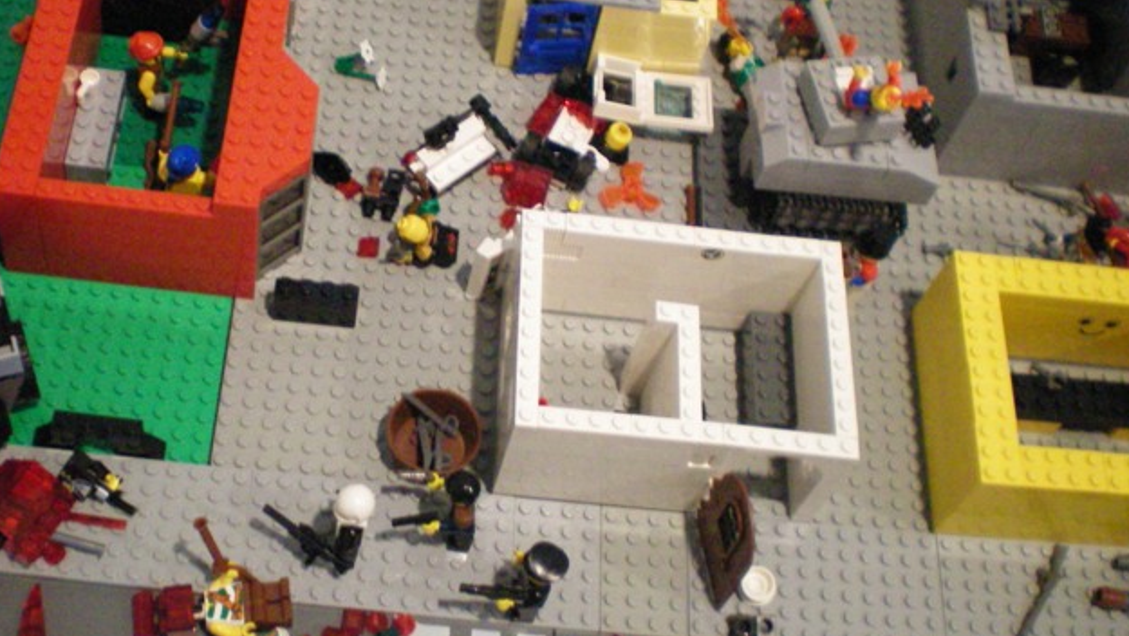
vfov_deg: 22.5
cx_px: 477
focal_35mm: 53
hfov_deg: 39.1
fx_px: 1587
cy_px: 193
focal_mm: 6.3
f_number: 3.1
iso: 400
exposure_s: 1/20
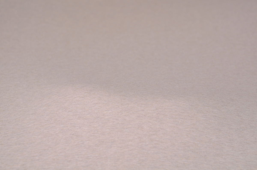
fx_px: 492
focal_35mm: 69
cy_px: 85
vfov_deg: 19.6
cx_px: 128
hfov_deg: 29.3
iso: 200
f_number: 4.5
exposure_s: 1/100
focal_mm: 46
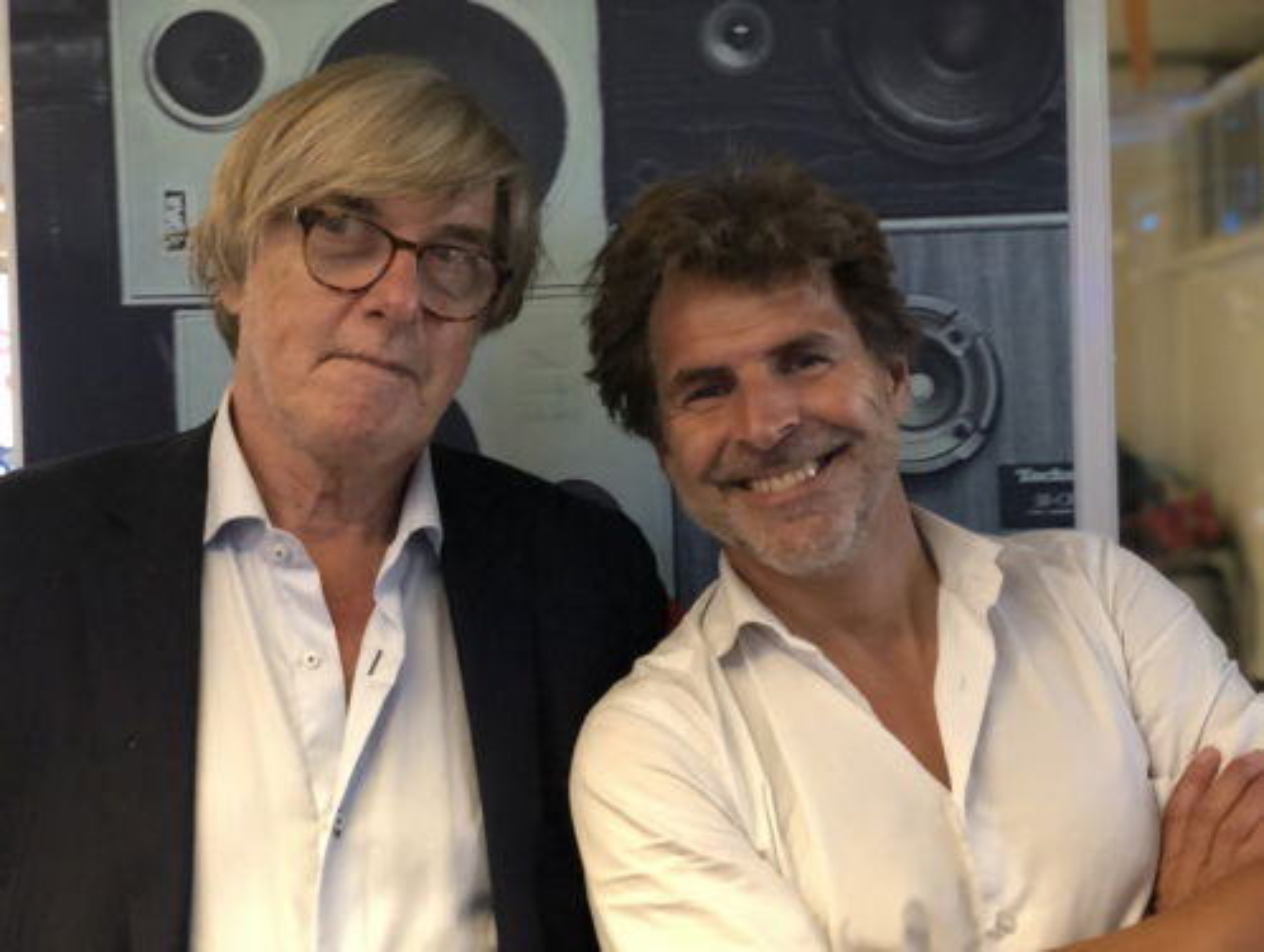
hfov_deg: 36.8
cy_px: 476
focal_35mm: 52
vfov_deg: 28.1
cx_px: 632
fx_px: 1902
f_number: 2.4
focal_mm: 6
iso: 200
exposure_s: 1/8
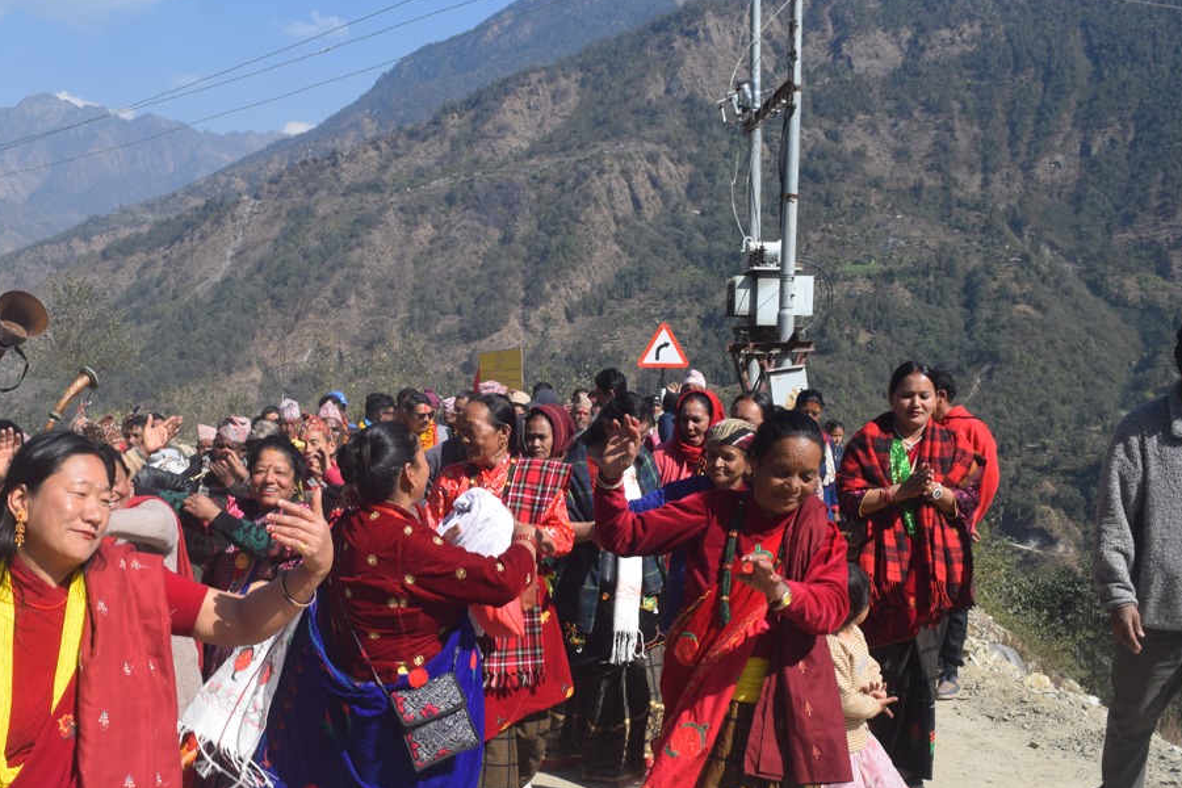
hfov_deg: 47.7
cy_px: 508
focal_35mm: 40
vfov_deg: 33.2
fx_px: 1313
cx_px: 403
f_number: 10
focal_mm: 20
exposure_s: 1/400
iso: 200
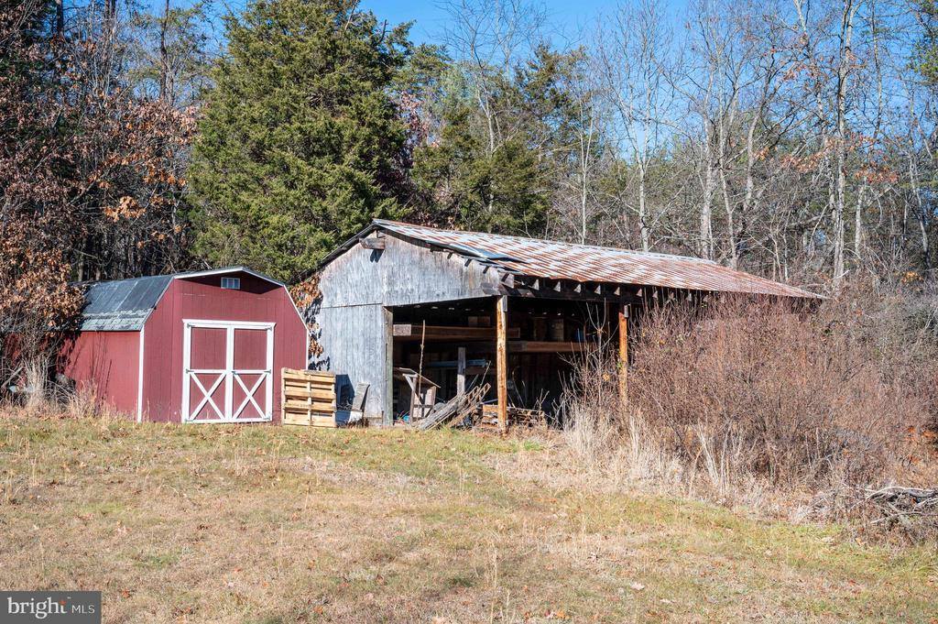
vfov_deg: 31.8
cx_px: 469
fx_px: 1093
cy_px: 312
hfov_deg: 46.4
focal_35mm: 42
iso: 400
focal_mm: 42
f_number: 11
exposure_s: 1/400
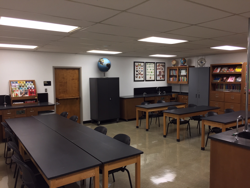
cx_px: 125
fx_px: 209
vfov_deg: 48.2
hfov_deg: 61.7
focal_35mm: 29
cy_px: 94
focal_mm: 4.15
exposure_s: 1/30
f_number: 2.2
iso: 50
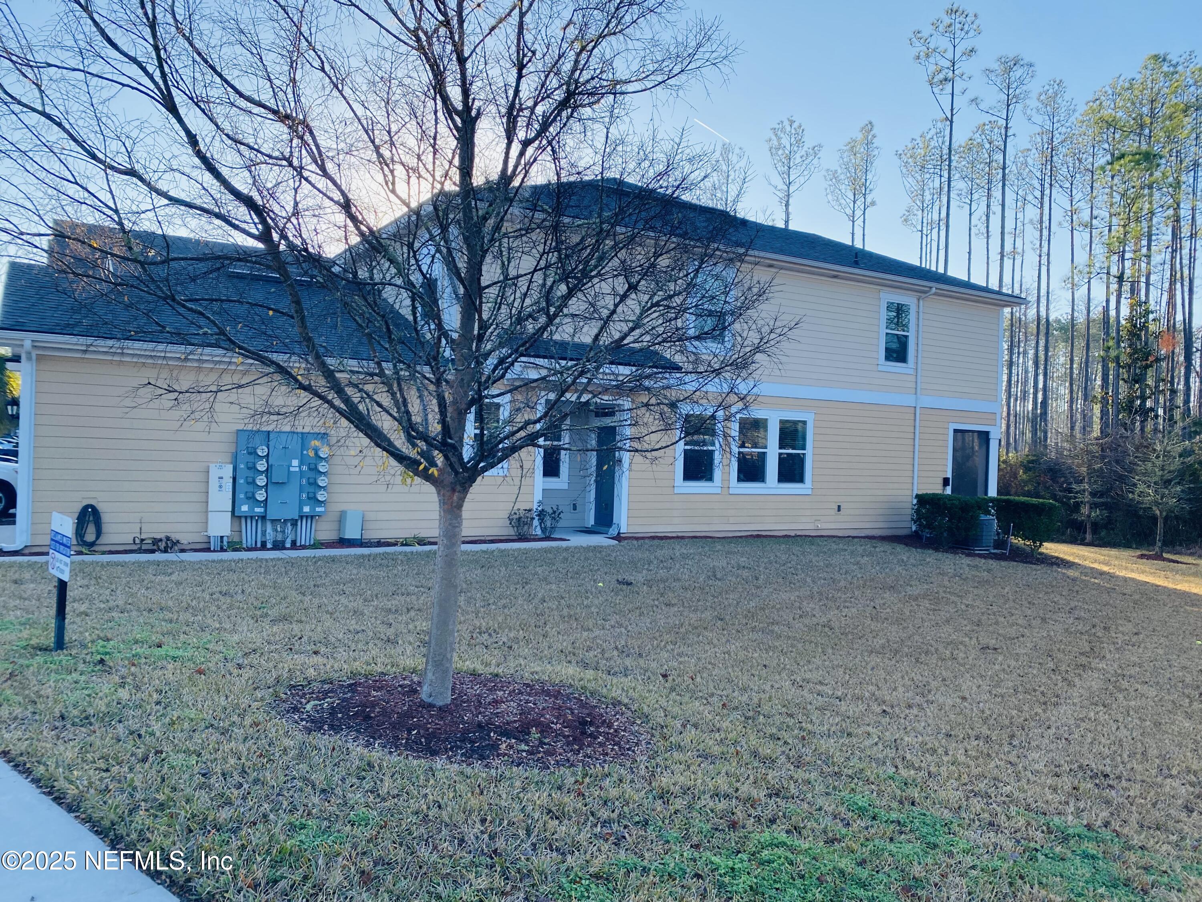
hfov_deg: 67.3
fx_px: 903
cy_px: 451
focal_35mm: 26
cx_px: 601
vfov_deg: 53.1
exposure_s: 1/1135
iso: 32
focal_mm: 4.25
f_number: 1.8
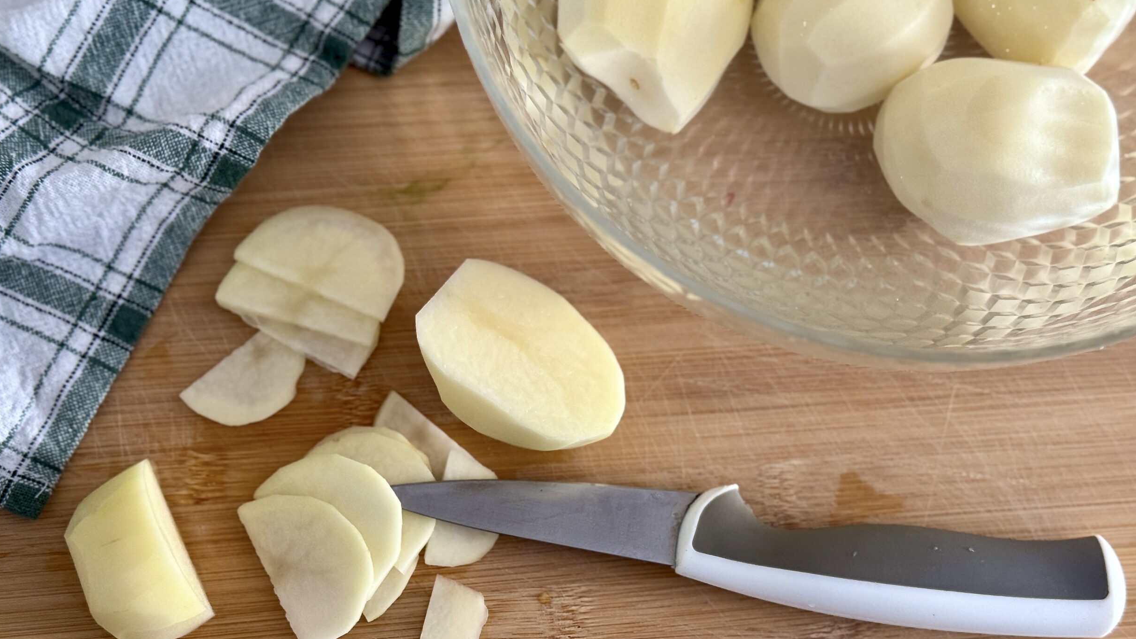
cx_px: 547
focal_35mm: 55
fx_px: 1657
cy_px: 280
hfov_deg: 37.8
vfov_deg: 21.8
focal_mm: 6.76
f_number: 1.78
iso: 200
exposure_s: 1/60
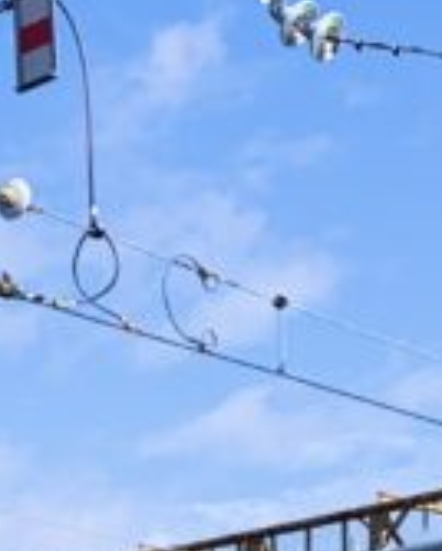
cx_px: -168
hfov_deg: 7.9
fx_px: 3166
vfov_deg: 9.8
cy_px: 627
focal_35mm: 194
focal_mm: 4.25
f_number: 1.8
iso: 25
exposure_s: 1/2160
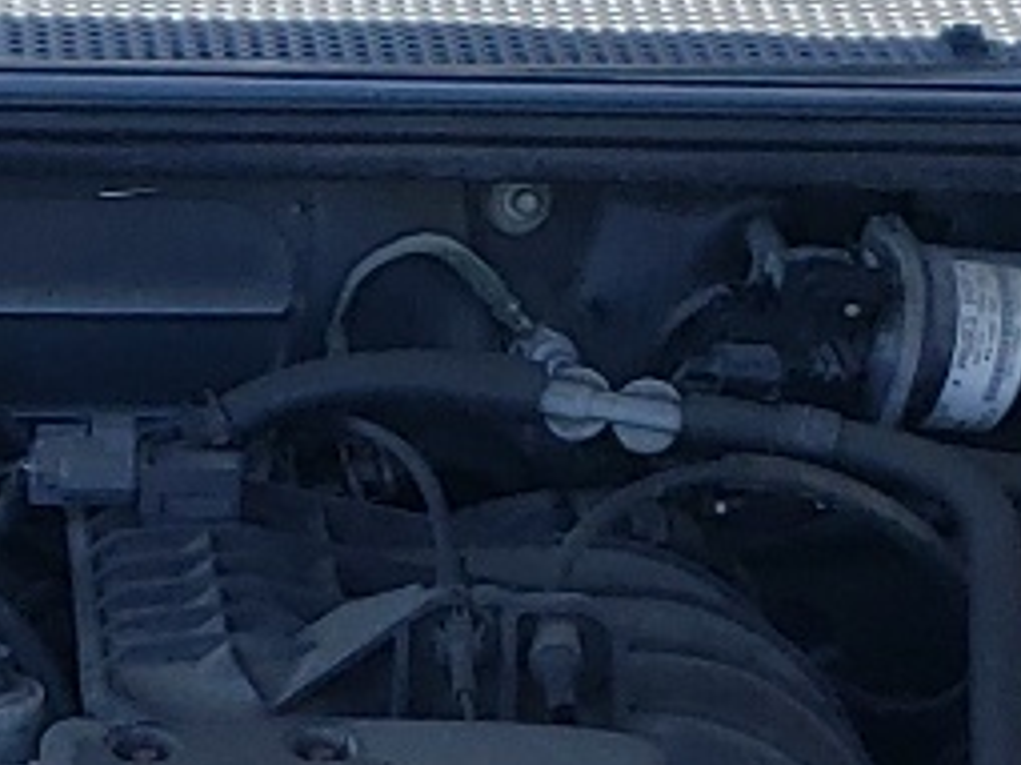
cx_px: 296
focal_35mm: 163
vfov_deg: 9.0
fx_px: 4805
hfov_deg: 12.1
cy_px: 937
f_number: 1.5
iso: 50
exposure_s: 1/833
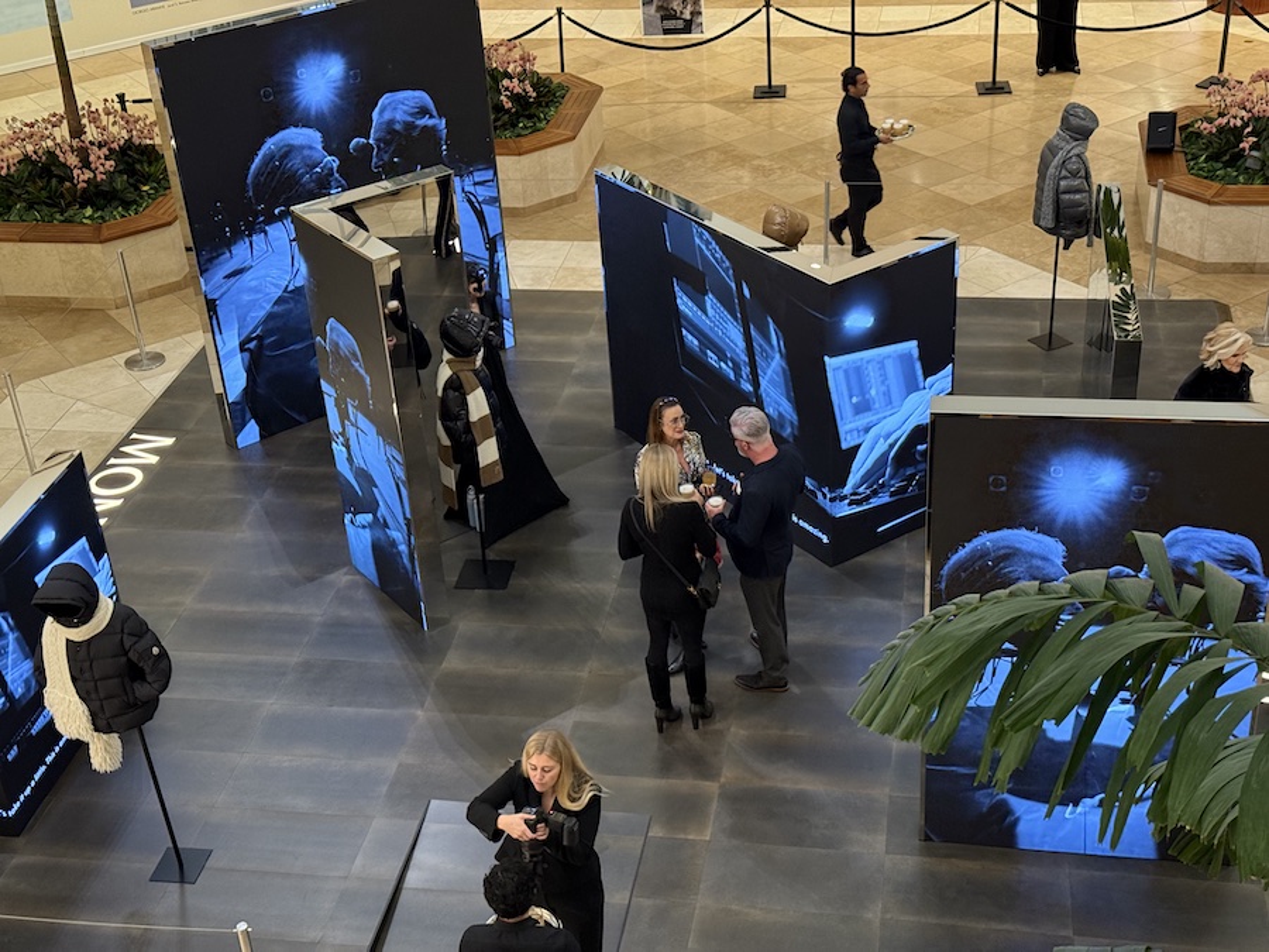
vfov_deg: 30.3
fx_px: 1760
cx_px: 634
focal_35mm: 48
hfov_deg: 39.7
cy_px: 476
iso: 250
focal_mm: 6.76
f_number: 1.78
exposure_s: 1/40
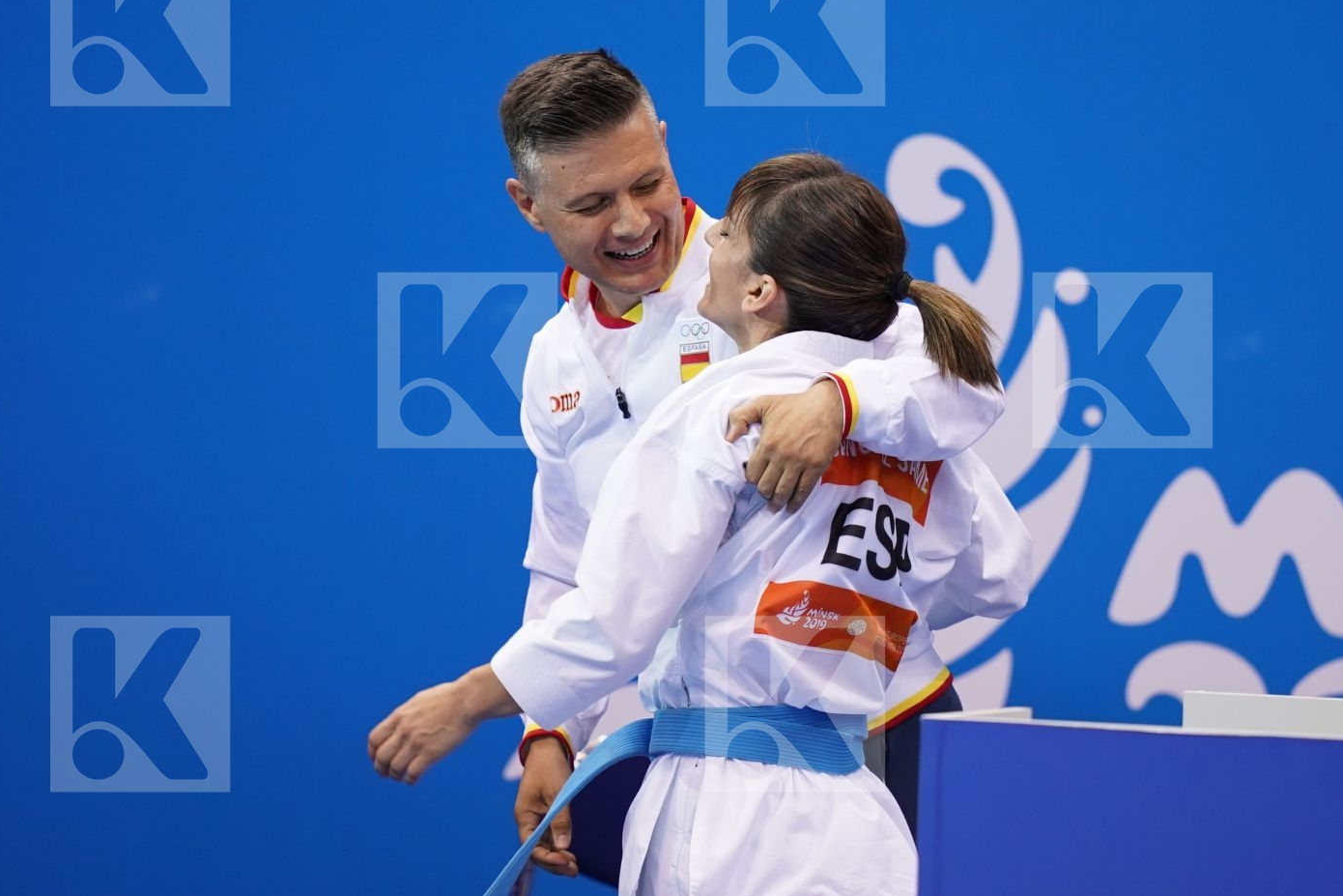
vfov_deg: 1.8
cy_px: 361
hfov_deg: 2.7
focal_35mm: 777
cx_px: 795
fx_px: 28987
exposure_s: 1/500
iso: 800
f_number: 2.8
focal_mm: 400
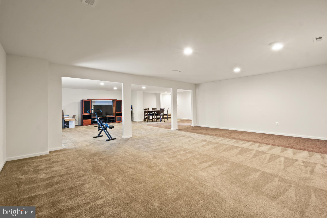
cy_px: 109
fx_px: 136
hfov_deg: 100.4
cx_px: 164
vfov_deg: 77.3
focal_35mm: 15
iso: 100
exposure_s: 8
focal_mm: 10
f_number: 8
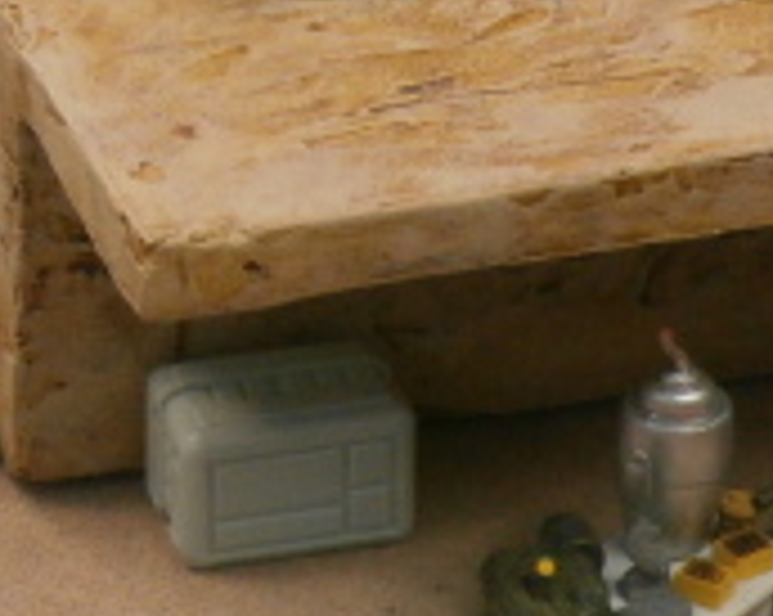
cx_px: -404
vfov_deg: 3.9
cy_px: -207
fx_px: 9044
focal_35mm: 396
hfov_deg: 4.9
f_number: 6.5
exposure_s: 1/40
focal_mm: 23.5
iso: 400
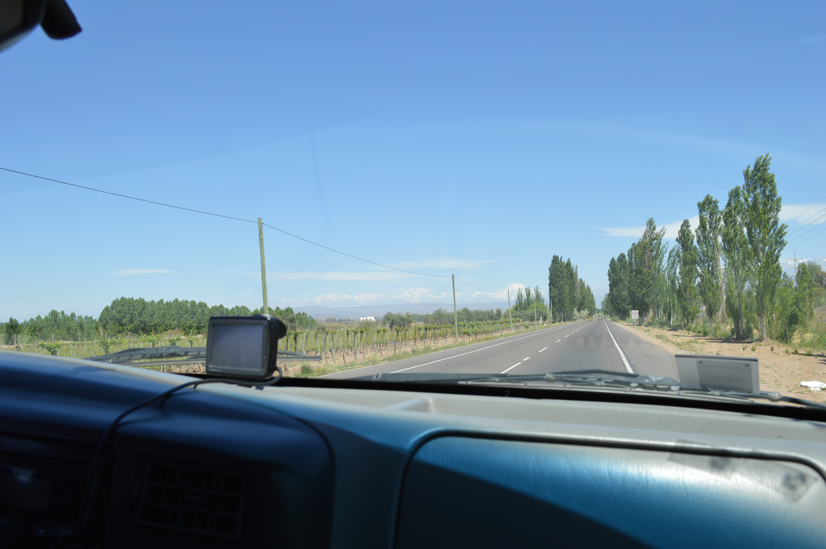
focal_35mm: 30
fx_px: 688
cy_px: 274
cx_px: 413
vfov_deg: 43.5
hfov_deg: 62.0
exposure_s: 1/200
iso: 100
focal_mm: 20
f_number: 7.1
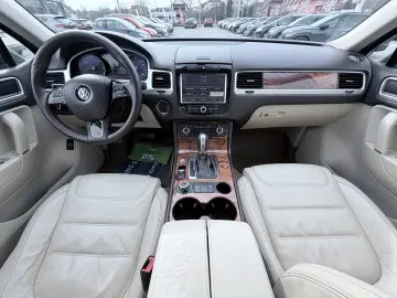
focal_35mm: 14
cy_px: 149
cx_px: 198
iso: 40
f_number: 2.2
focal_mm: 2.22
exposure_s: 1/232
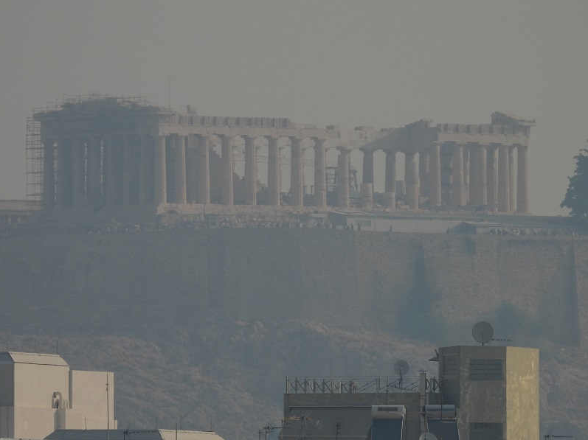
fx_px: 16198
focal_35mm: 954
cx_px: 294
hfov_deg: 2.1
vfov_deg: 1.6
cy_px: 220
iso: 100
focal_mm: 170
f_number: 8
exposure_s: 1/500
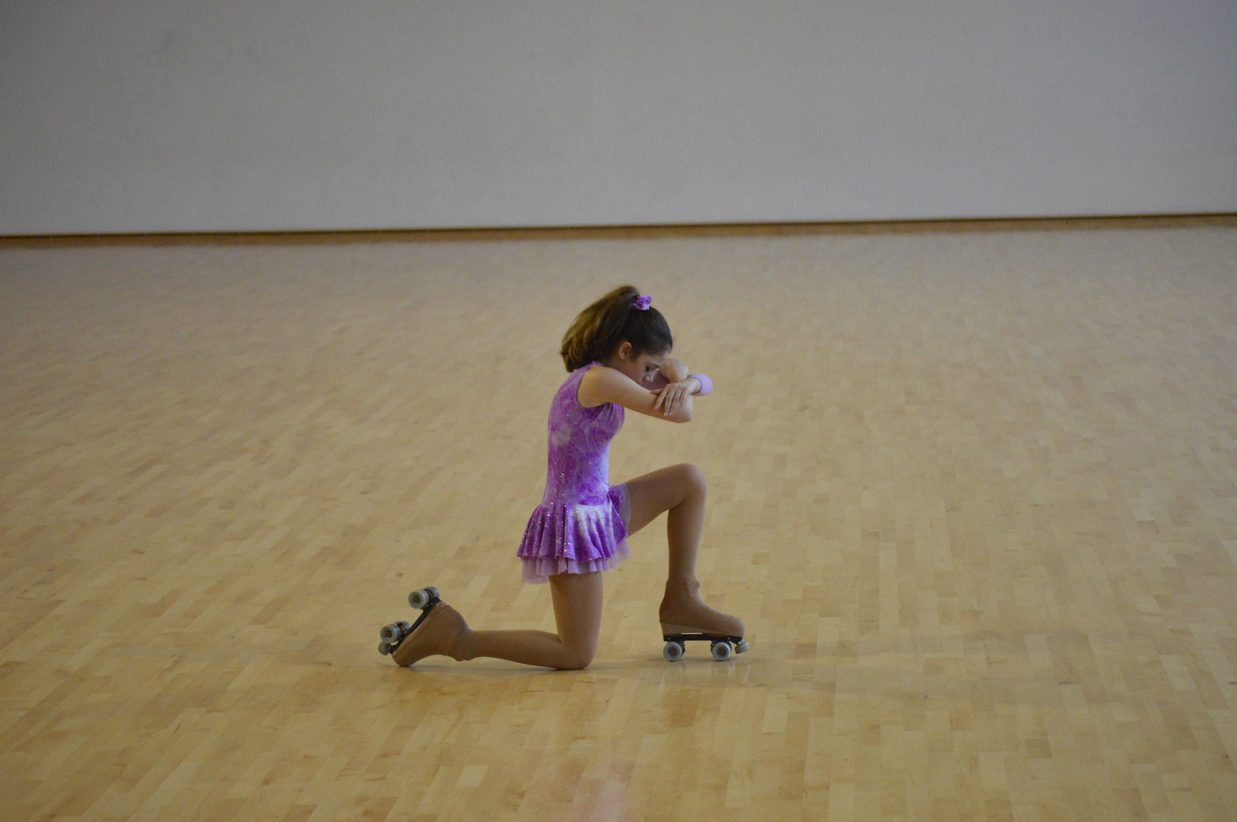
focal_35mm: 150
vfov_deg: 9.1
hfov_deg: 13.7
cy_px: 411
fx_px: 5149
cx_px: 618
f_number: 4.5
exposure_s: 1/500
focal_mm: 100
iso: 2500
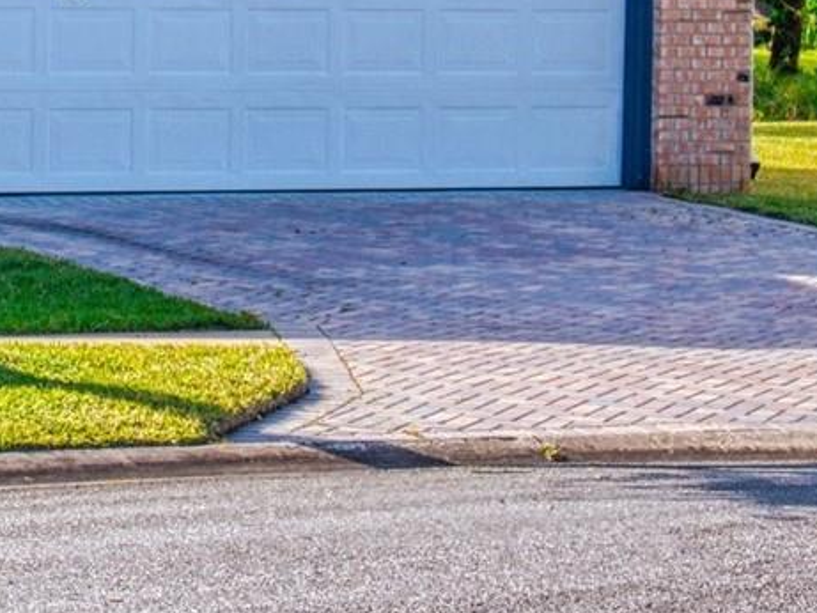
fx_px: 5241
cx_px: -463
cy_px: -204
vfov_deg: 6.6
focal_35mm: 222
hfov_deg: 8.7
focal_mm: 32
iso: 200
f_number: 9
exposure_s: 1/125
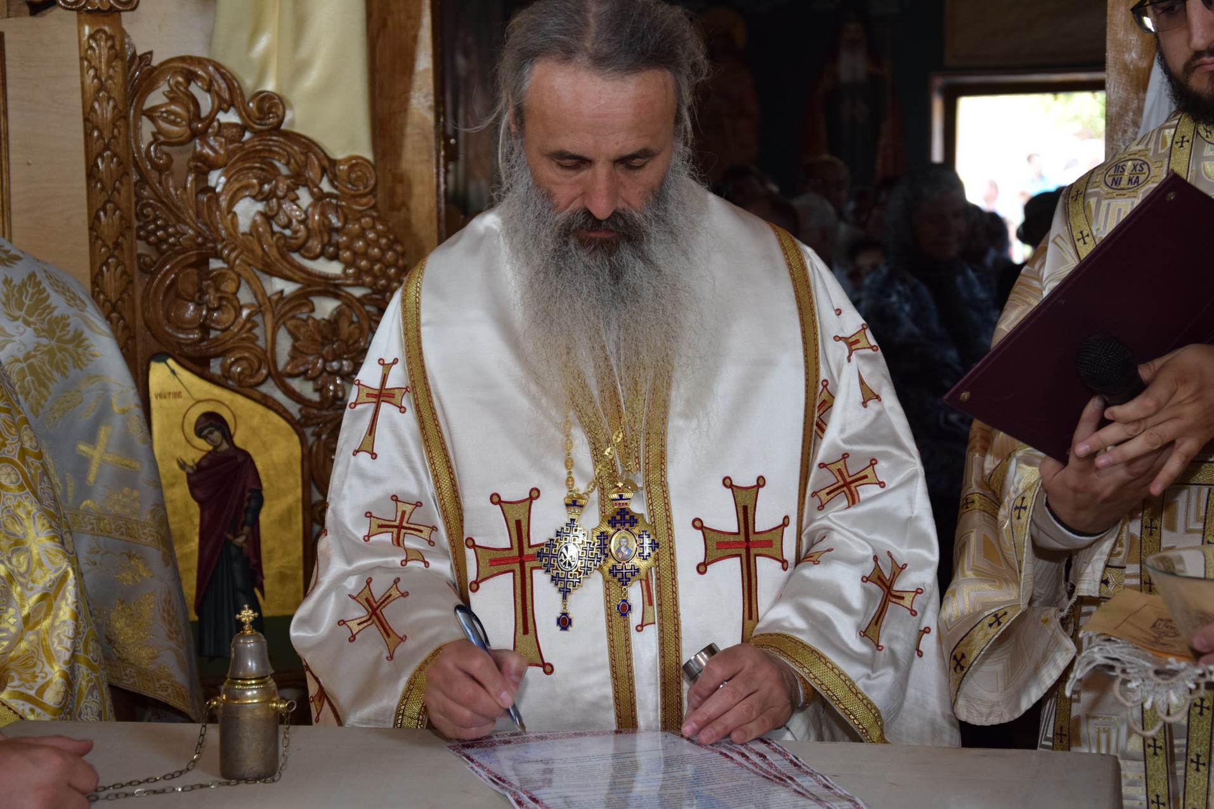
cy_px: 404
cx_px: 607
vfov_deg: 18.2
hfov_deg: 27.0
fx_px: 2529
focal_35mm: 75
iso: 500
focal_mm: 50
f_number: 5
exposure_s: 1/80
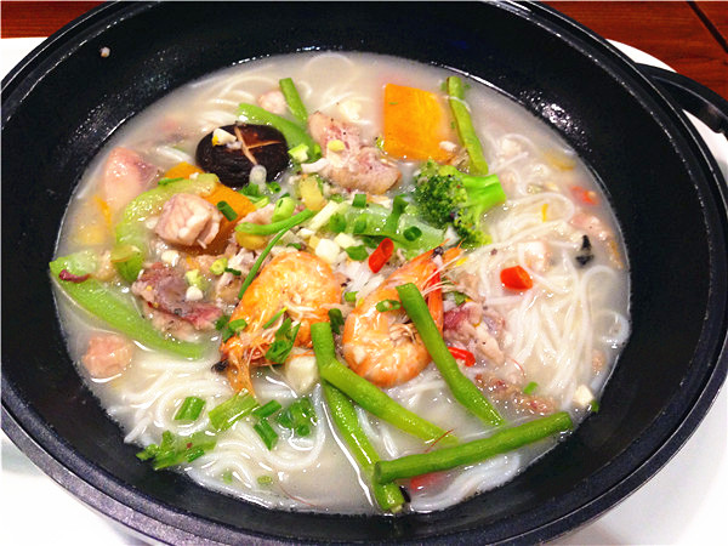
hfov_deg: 55.4
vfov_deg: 42.9
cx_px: 364
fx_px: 694
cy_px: 273
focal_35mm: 33
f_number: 2.4
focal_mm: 4.12
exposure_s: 1/20
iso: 200
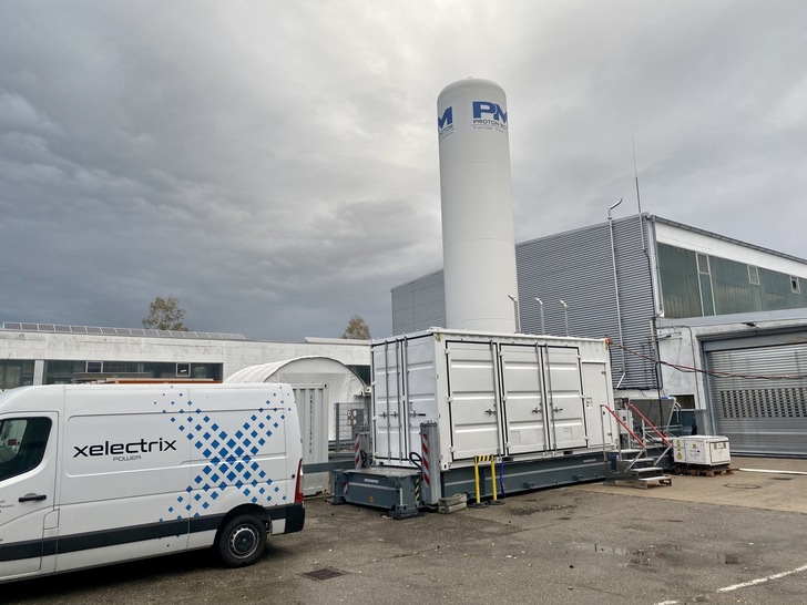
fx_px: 606
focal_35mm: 26
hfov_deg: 67.3
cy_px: 302
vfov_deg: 53.1
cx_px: 404
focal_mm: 4.25
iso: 32
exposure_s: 1/481
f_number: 1.8
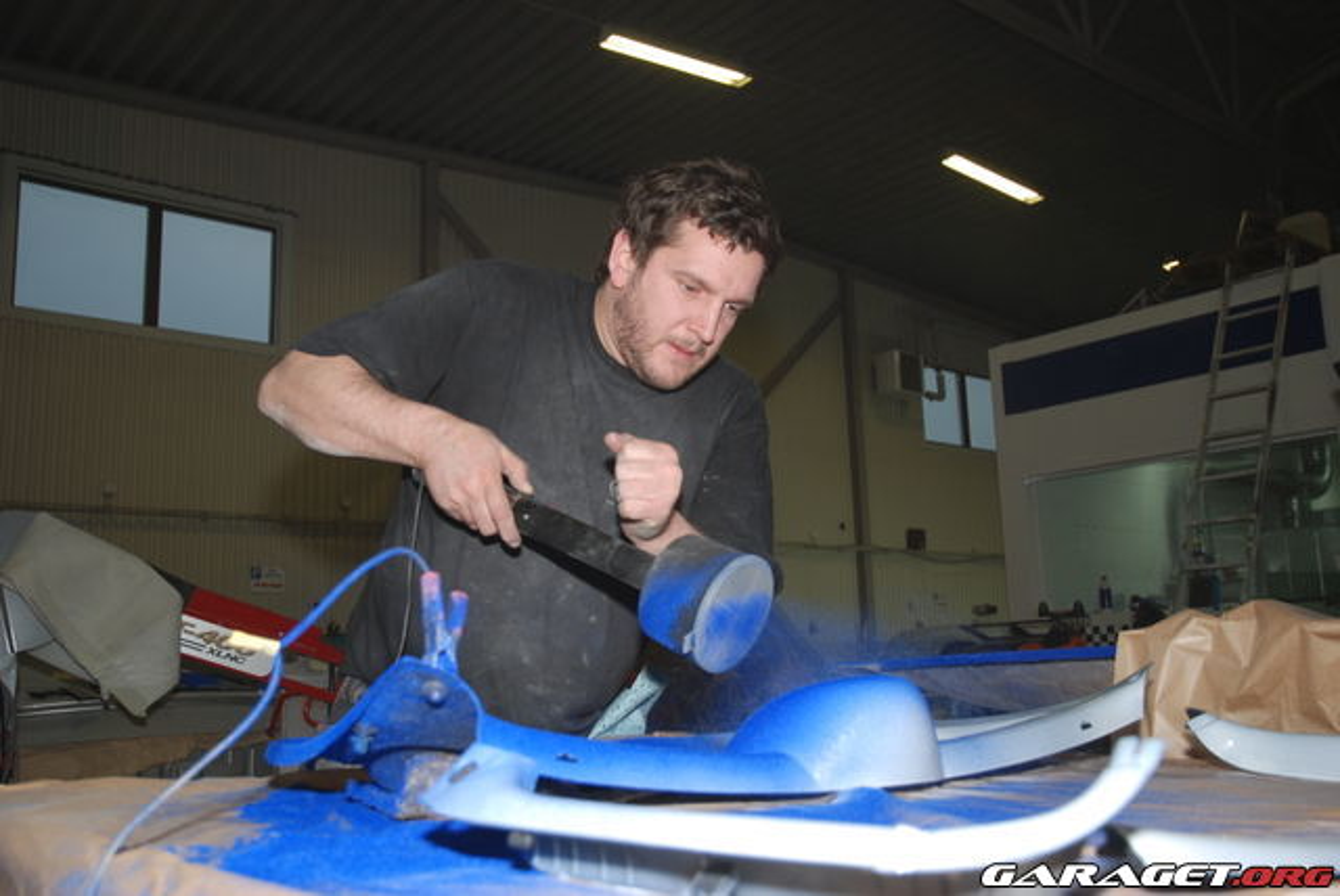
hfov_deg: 57.2
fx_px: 1229
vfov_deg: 40.0
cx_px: 670
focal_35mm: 33
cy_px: 448
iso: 100
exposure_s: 1/60
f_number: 4
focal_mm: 22
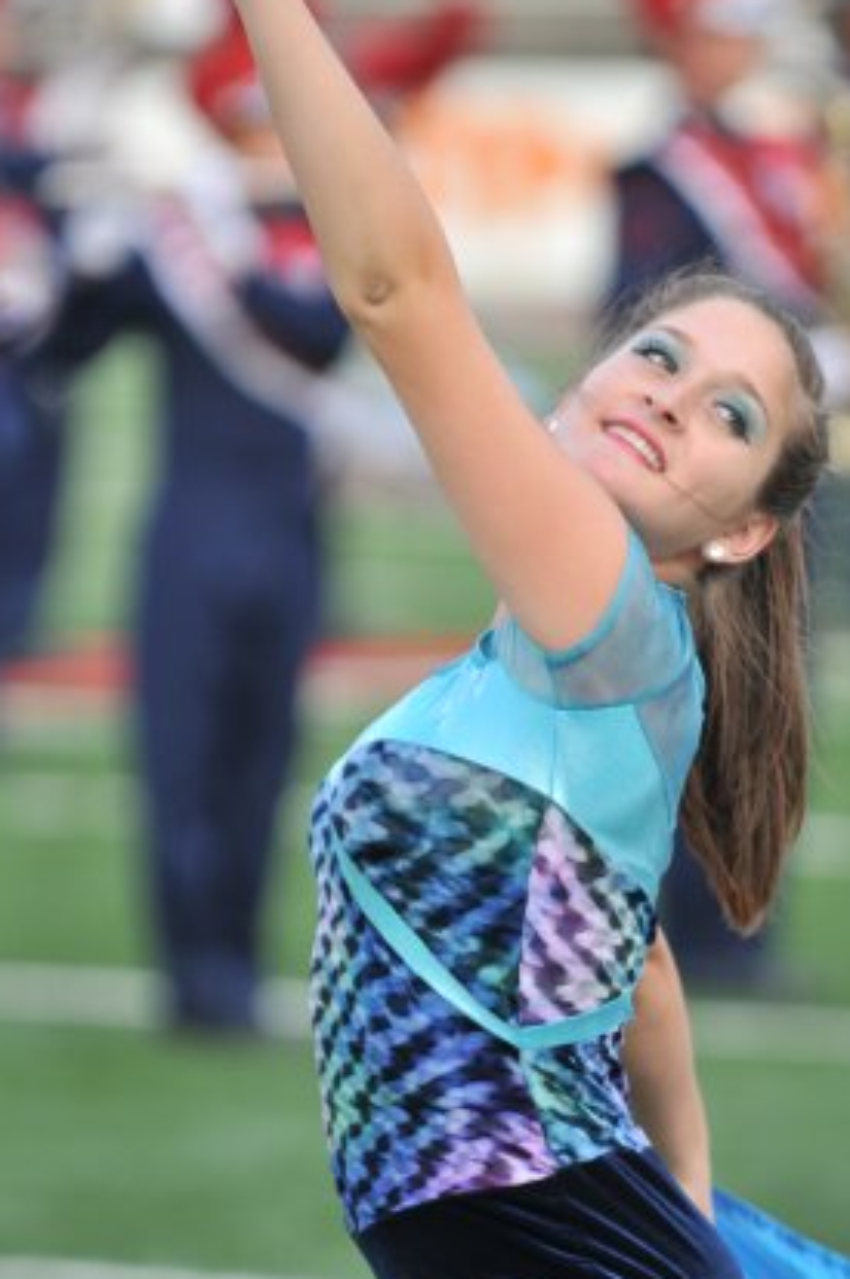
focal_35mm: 435
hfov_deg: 3.2
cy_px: 914
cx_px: 493
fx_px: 15444
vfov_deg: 4.7
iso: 200
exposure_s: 1/400
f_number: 2.8
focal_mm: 200
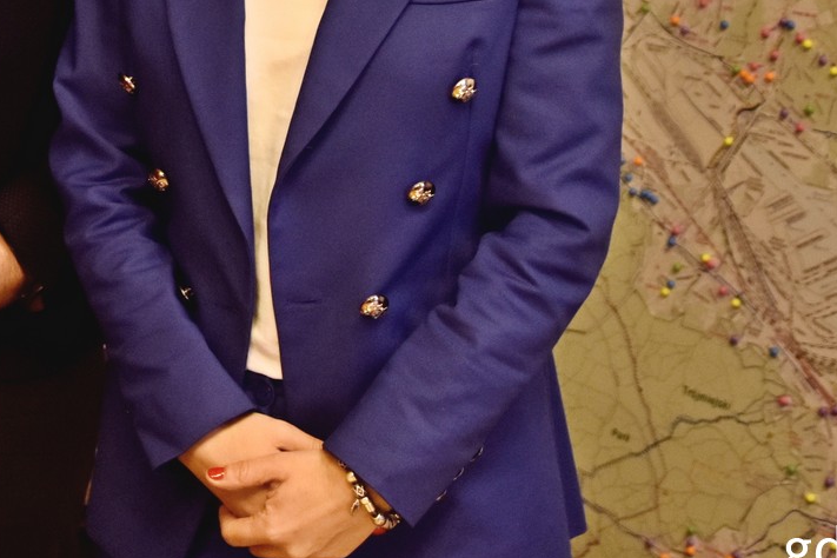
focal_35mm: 95
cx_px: -112
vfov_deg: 13.8
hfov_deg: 20.4
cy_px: -177
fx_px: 2209
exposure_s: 1/250
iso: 800
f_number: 3
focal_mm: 22
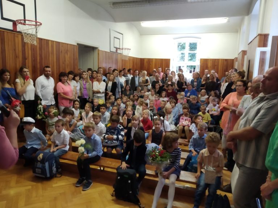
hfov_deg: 67.3
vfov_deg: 53.1
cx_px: 139
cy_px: 104
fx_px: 209
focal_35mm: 26
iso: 640
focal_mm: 3.82
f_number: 2.2
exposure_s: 1/20
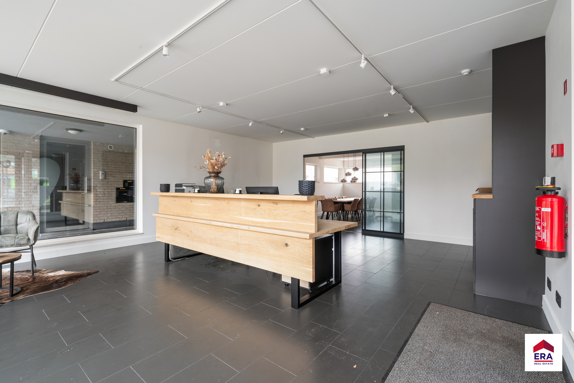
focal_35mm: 16
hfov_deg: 96.7
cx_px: 287
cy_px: 192
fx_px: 255
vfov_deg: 73.7
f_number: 10
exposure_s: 1/3
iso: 250
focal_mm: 16
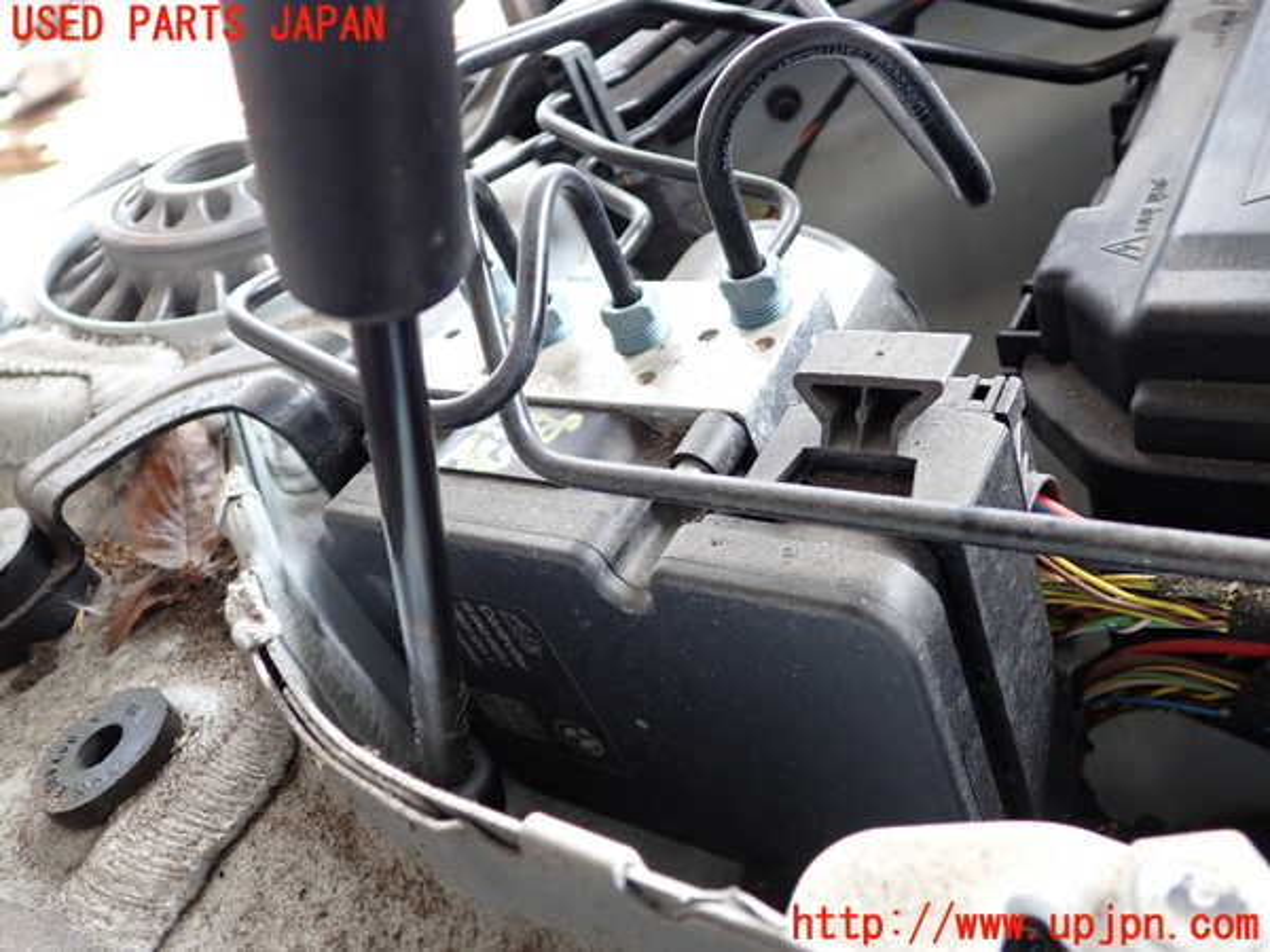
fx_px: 1101
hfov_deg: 60.0
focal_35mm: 30
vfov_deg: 46.8
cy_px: 476
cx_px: 635
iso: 250
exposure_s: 1/125
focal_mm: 5.4
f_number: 2.3
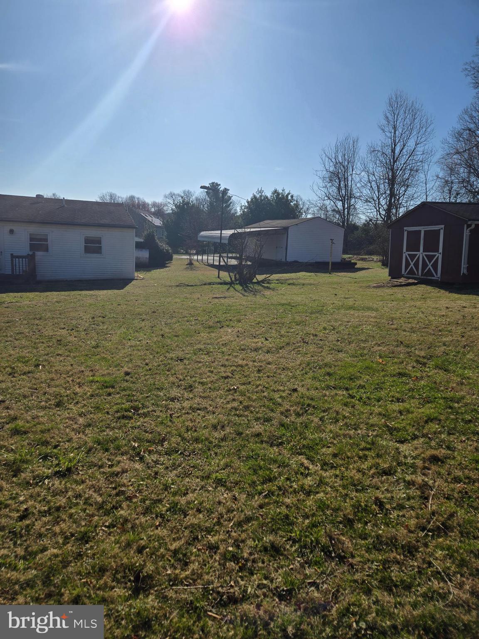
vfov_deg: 73.9
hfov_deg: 58.9
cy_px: 320
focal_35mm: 23
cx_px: 240
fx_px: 424
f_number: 1.8
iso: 25
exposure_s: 1/3850
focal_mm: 5.4
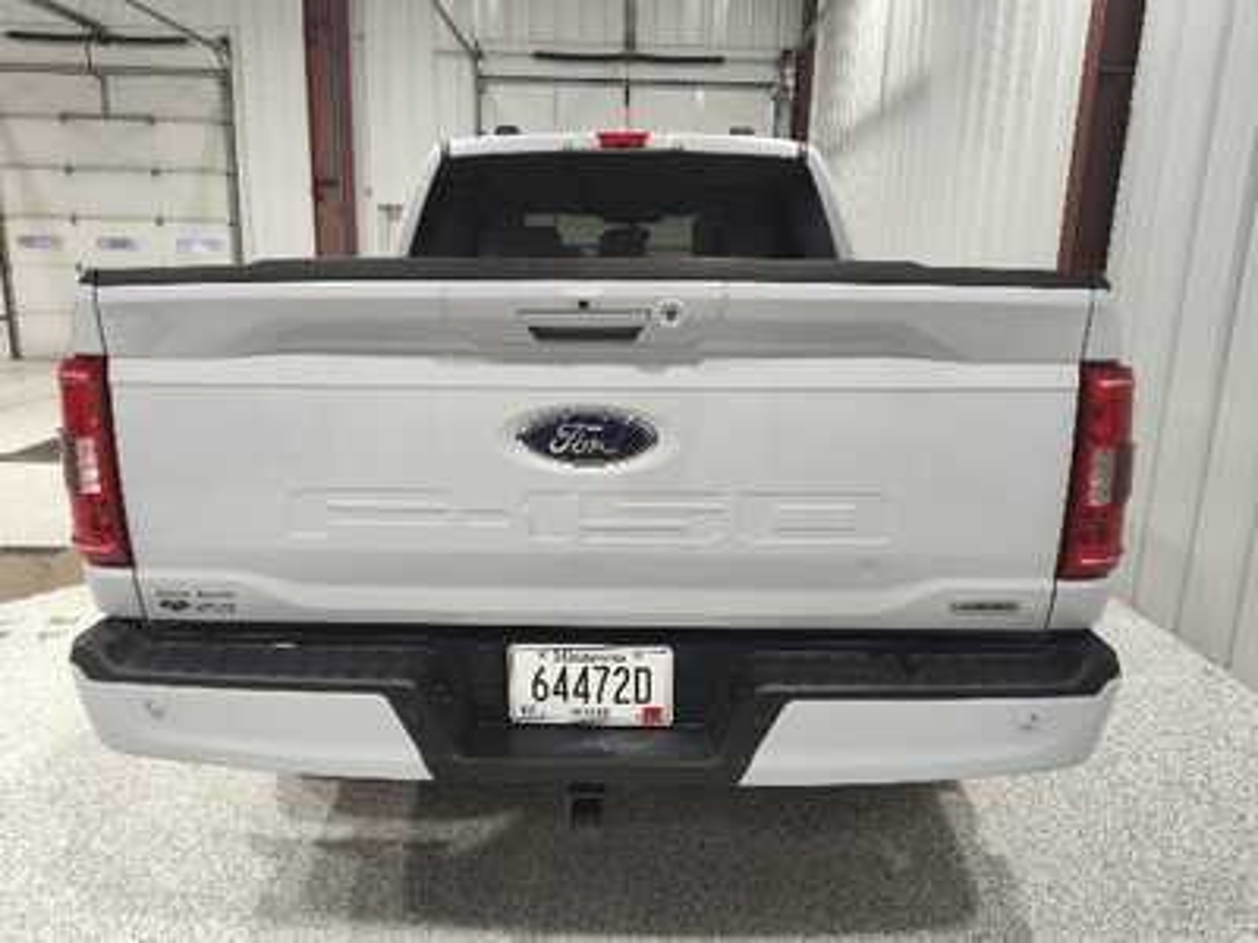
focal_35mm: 23
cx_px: 629
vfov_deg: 58.9
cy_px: 472
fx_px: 836
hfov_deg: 73.9
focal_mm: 5.56
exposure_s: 1/120
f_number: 1.8
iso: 214
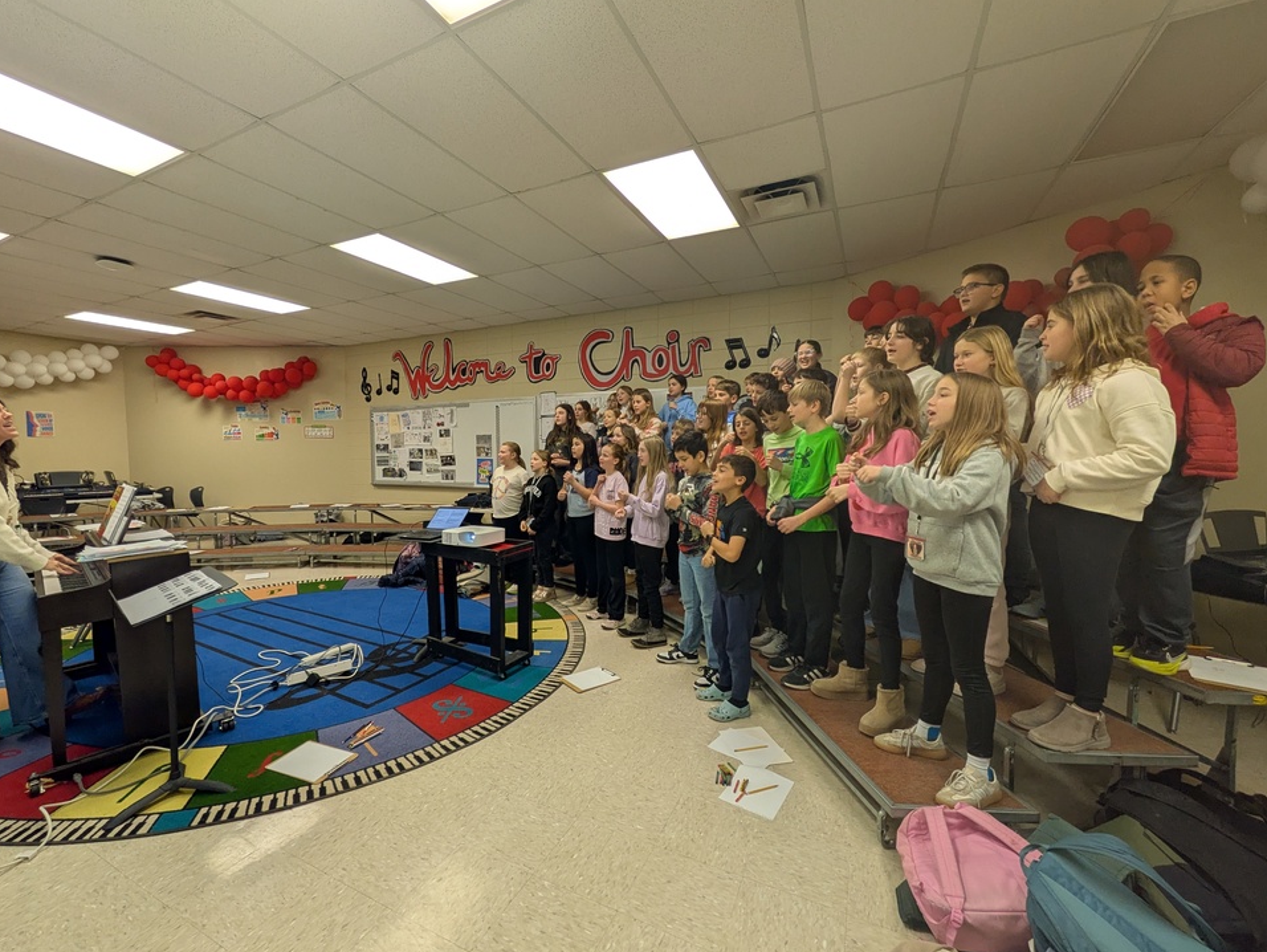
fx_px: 549
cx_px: 590
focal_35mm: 15
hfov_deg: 98.0
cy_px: 473
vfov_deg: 81.8
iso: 102
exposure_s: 1/120
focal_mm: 1.83
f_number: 2.2
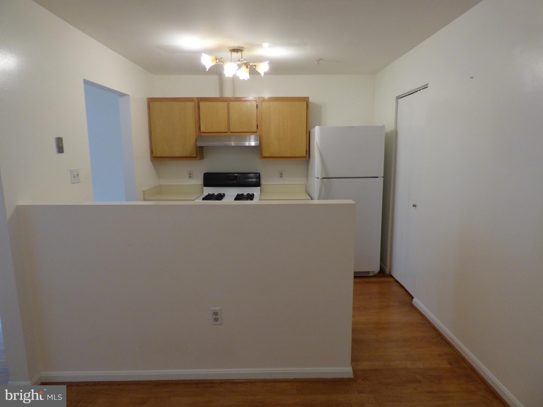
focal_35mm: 20
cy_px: 204
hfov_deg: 81.7
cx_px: 272
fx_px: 314
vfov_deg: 66.0
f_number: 2.8
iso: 200
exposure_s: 1/60
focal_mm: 3.58
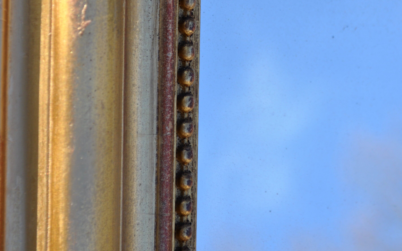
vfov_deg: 10.2
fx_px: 1389
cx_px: 201
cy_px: -12
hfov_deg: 16.5
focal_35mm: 127
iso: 200
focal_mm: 55
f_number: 7.1
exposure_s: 1/200
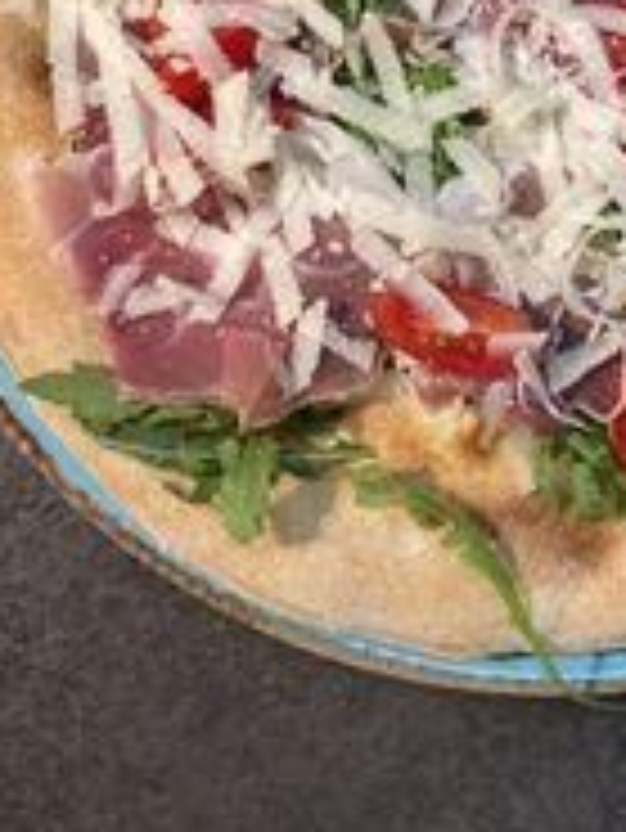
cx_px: 567
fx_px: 1445
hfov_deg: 23.8
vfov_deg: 30.1
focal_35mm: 60
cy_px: 9
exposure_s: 1/100
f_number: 1.8
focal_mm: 4.25
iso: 64
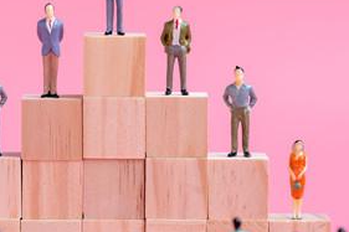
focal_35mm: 224
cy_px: 135
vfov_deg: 6.1
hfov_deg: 9.2
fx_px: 2170
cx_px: 112
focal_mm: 105
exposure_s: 1/40
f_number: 7.1
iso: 100
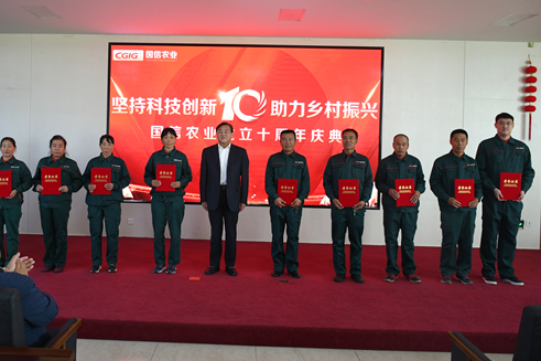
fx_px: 496
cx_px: 226
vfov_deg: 39.8
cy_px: 148
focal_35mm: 33
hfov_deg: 56.9
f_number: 3.5
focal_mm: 18
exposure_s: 1/125
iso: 1000
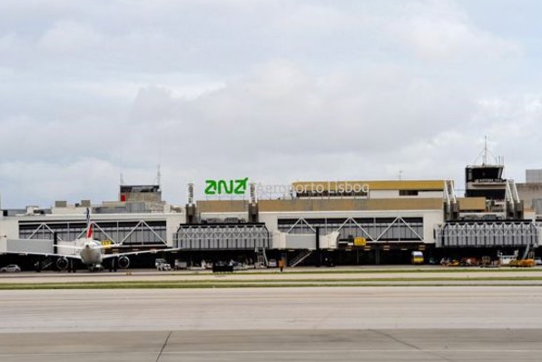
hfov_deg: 13.2
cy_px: 182
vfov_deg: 8.8
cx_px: 266
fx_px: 2348
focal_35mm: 156
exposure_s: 1/350
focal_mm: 135
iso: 560
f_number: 9.5
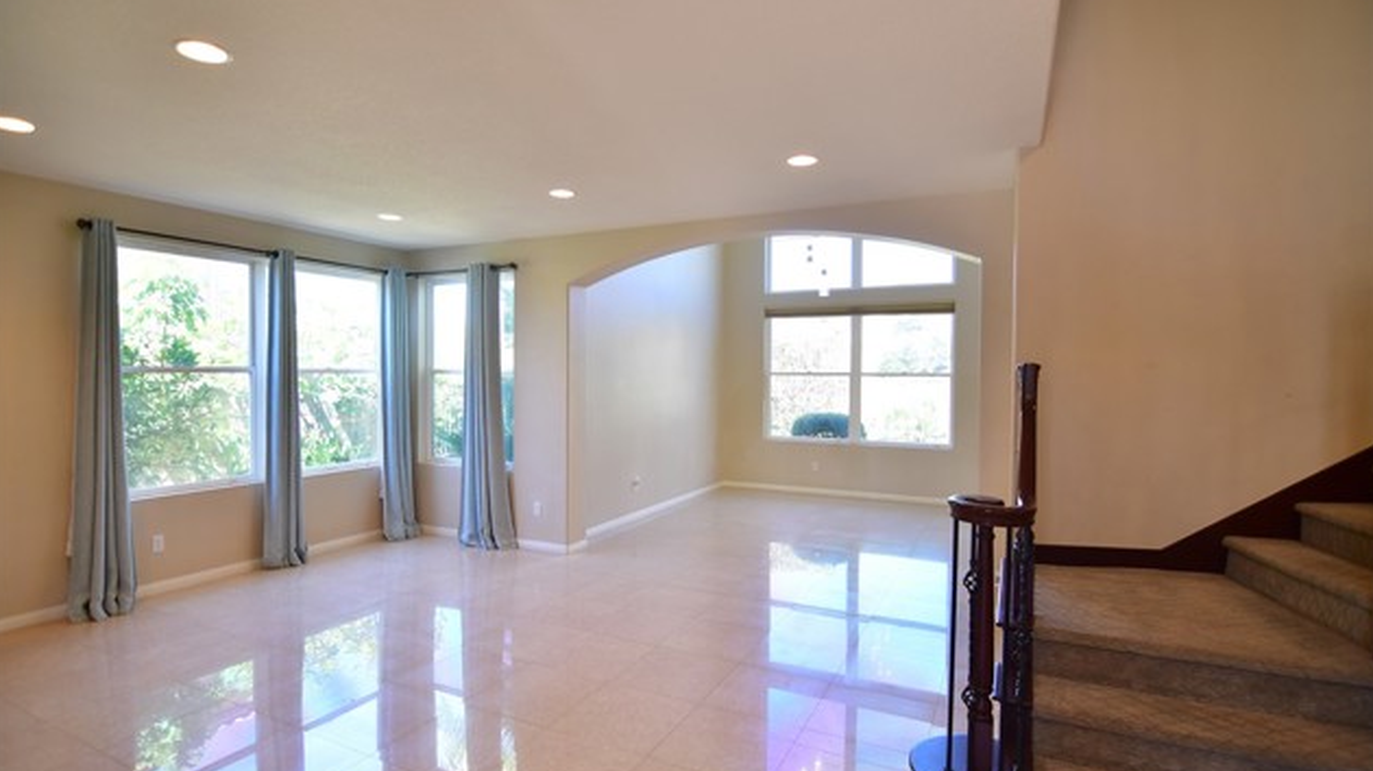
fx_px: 619
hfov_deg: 95.9
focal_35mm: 17
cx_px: 689
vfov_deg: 63.9
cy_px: 393
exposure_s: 1/100
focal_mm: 11
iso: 400
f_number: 2.8
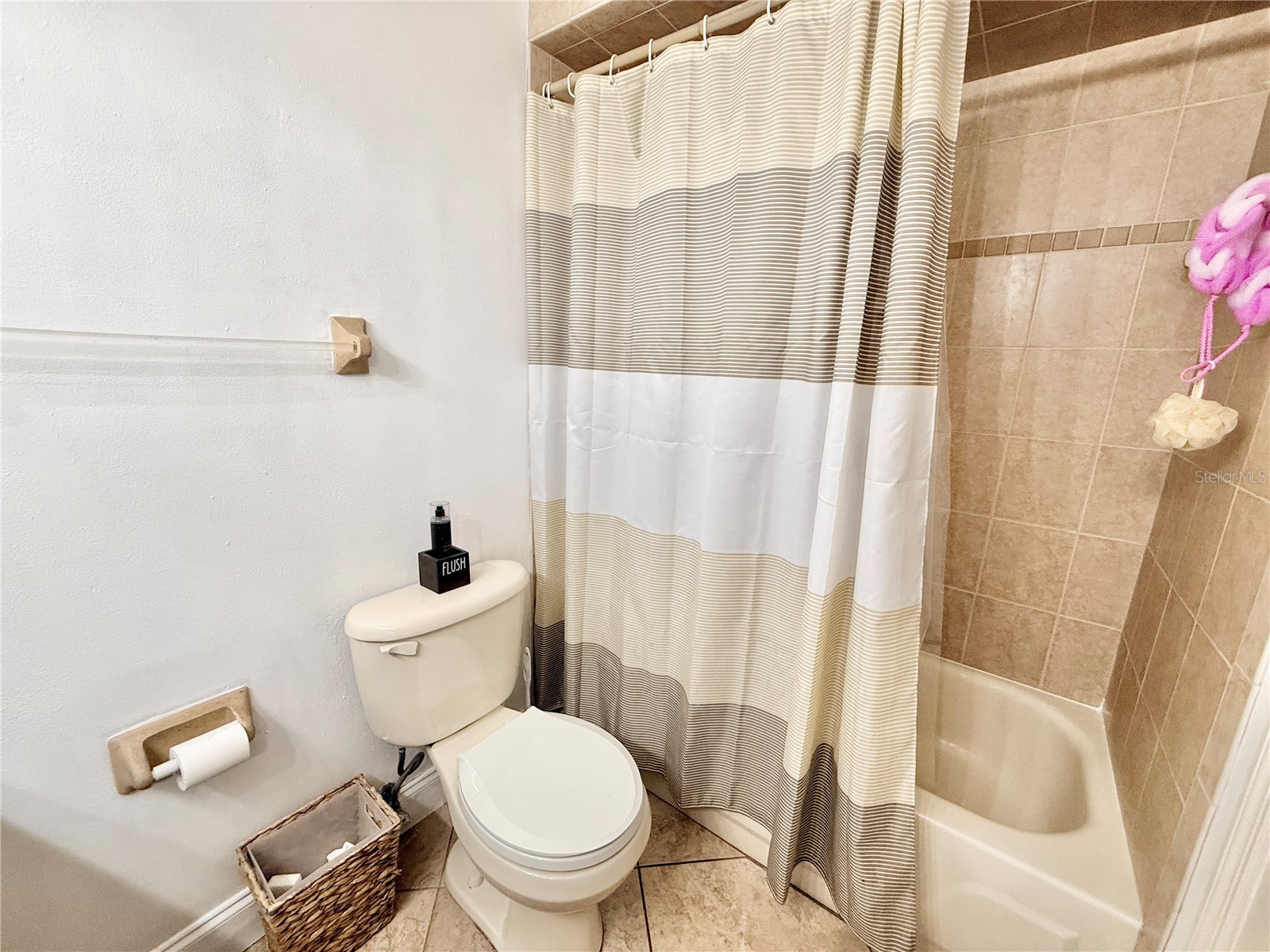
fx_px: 514
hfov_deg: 102.1
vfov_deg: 85.7
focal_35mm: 14
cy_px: 476
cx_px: 635
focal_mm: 2.22
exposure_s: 1/120
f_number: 2.2
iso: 250
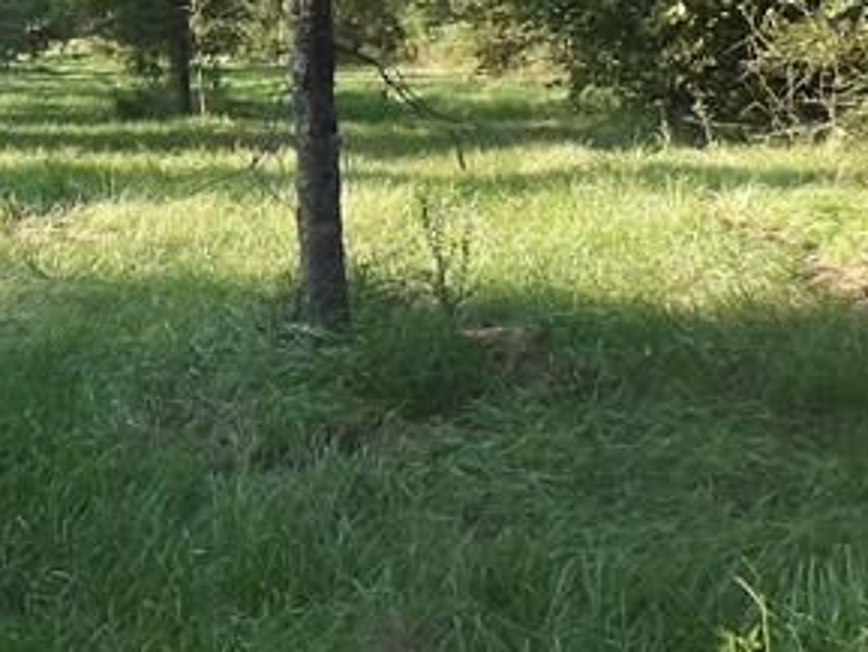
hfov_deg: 22.0
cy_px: -9
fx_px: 2132
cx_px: -27
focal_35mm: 85
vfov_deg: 17.0
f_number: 2.8
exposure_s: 1/265
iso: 100
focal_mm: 4.3
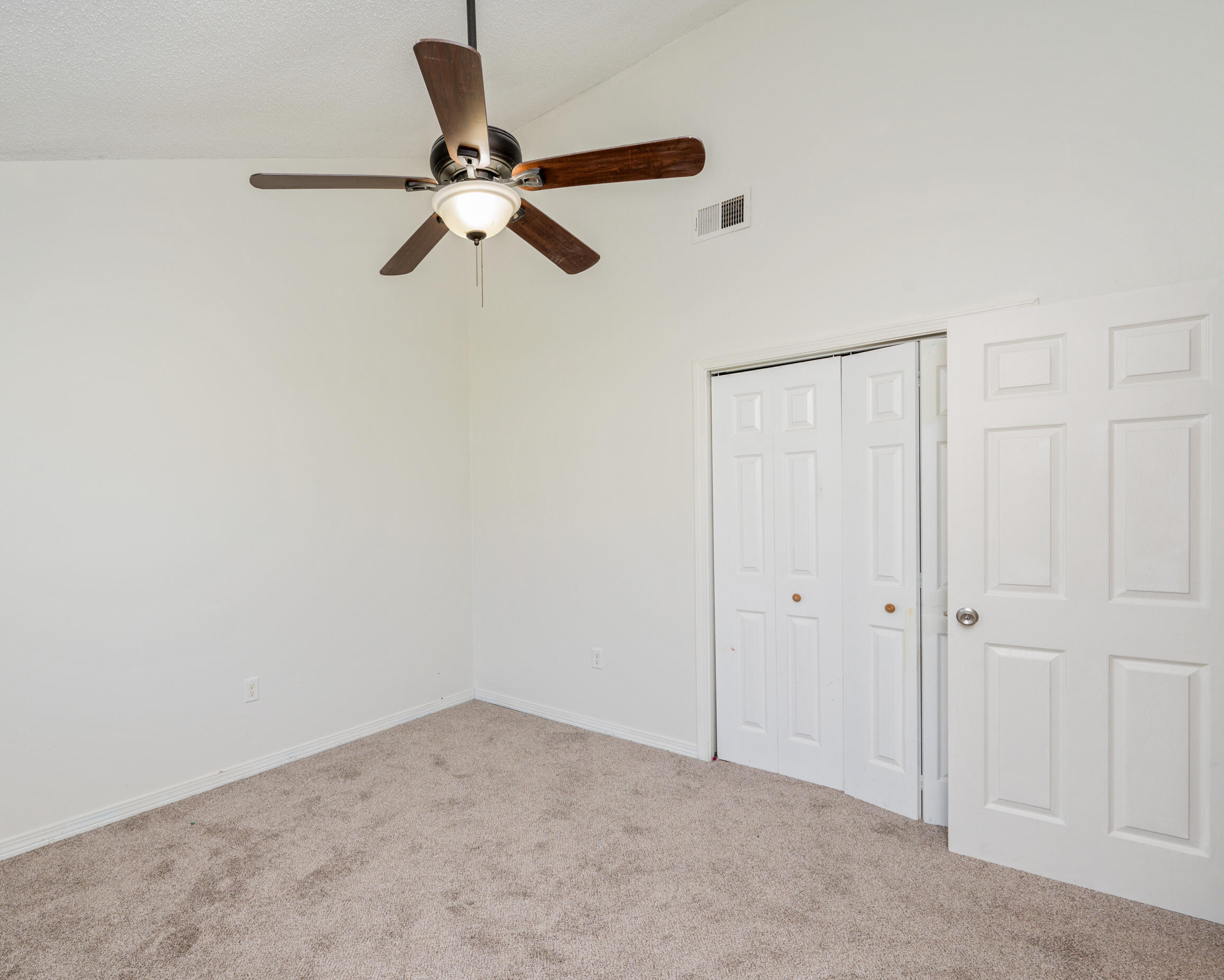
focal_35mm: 17
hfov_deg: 88.1
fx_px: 616
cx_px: 468
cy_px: 515
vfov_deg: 76.9
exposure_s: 1/30
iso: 250
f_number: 9
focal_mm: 14
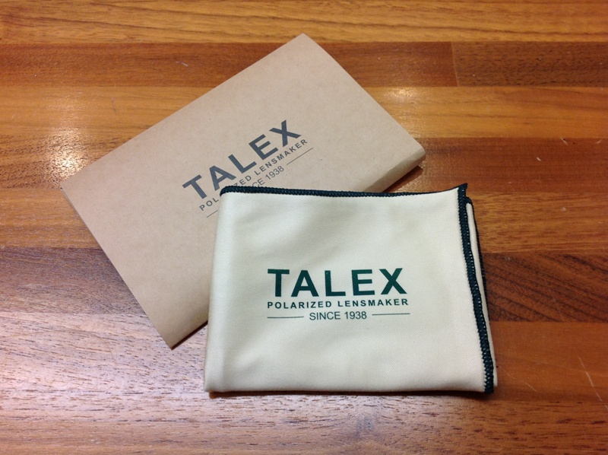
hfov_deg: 52.7
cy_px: 228
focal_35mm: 35
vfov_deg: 40.6
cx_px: 304
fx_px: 614
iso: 64
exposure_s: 1/33
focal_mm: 4.28
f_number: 2.4
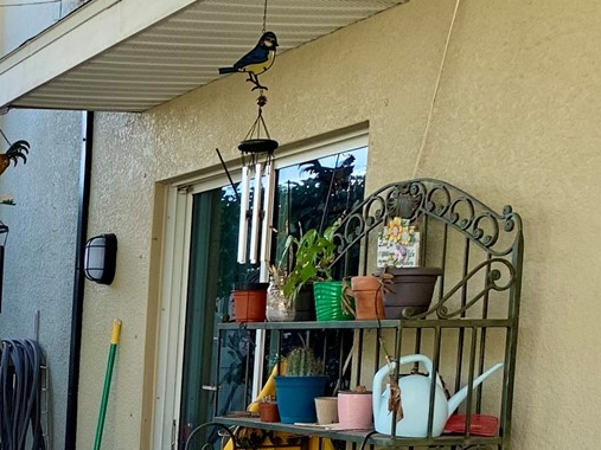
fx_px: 1423
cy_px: 545
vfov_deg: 17.2
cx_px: -258
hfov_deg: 20.8
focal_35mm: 82
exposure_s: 1/254
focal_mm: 4.25
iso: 25
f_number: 1.8
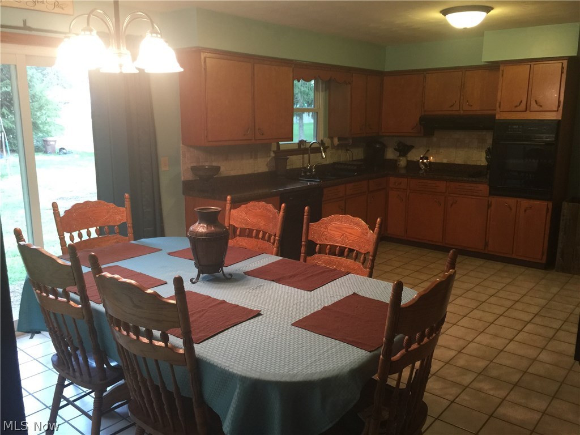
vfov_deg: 48.2
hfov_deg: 61.7
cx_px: 290
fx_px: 486
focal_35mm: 29
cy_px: 218
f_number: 2.2
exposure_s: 1/15
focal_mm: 4.15
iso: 80
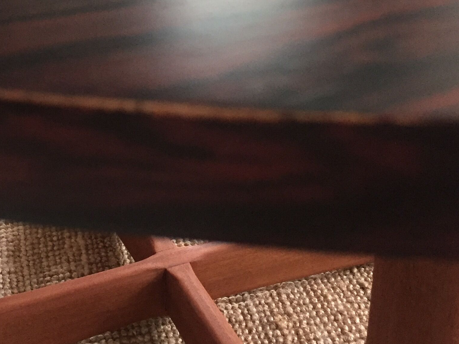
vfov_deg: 23.4
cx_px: 137
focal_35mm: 62
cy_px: 84
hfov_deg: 30.9
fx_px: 822
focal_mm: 4.15
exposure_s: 1/33
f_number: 2.2
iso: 320
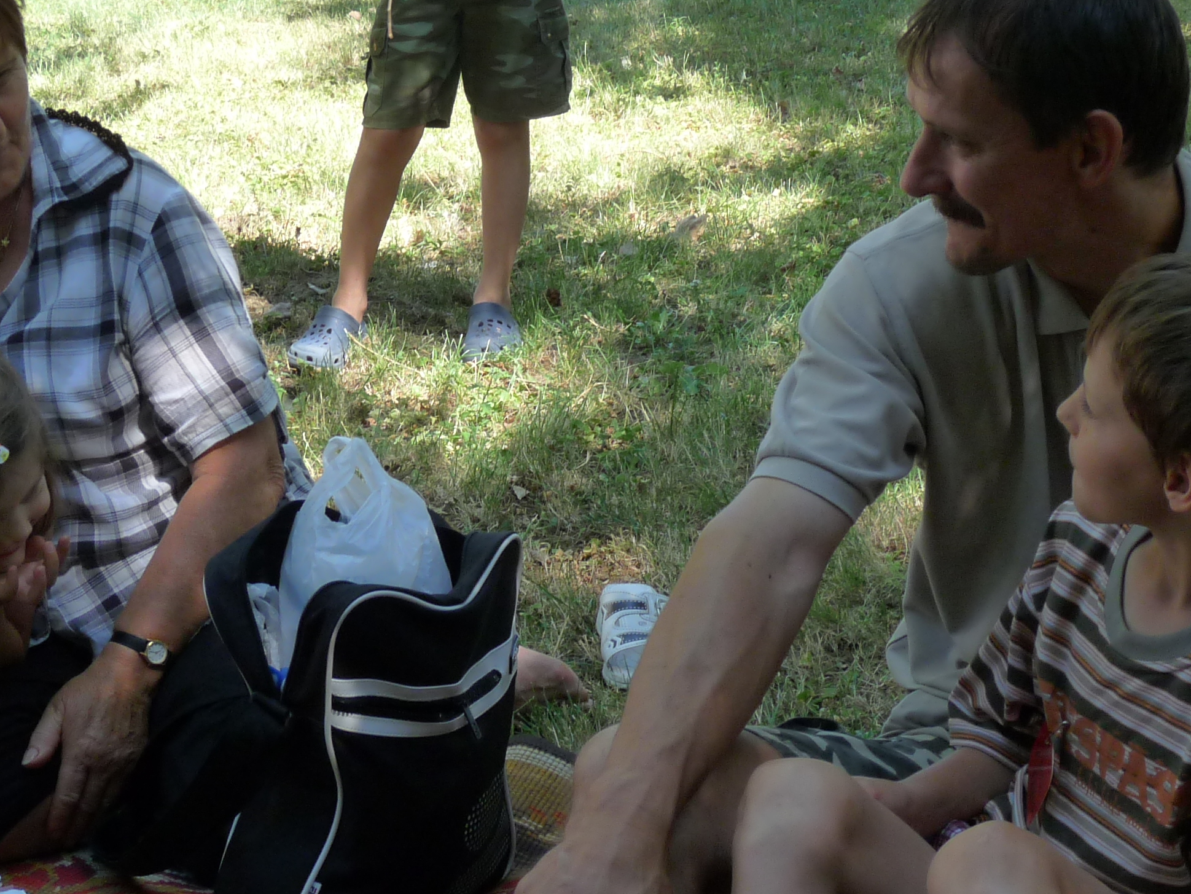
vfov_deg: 18.6
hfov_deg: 24.7
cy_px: 322
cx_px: 520
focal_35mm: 79
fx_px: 2719
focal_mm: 7.4
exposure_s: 1/160
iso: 160
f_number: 4
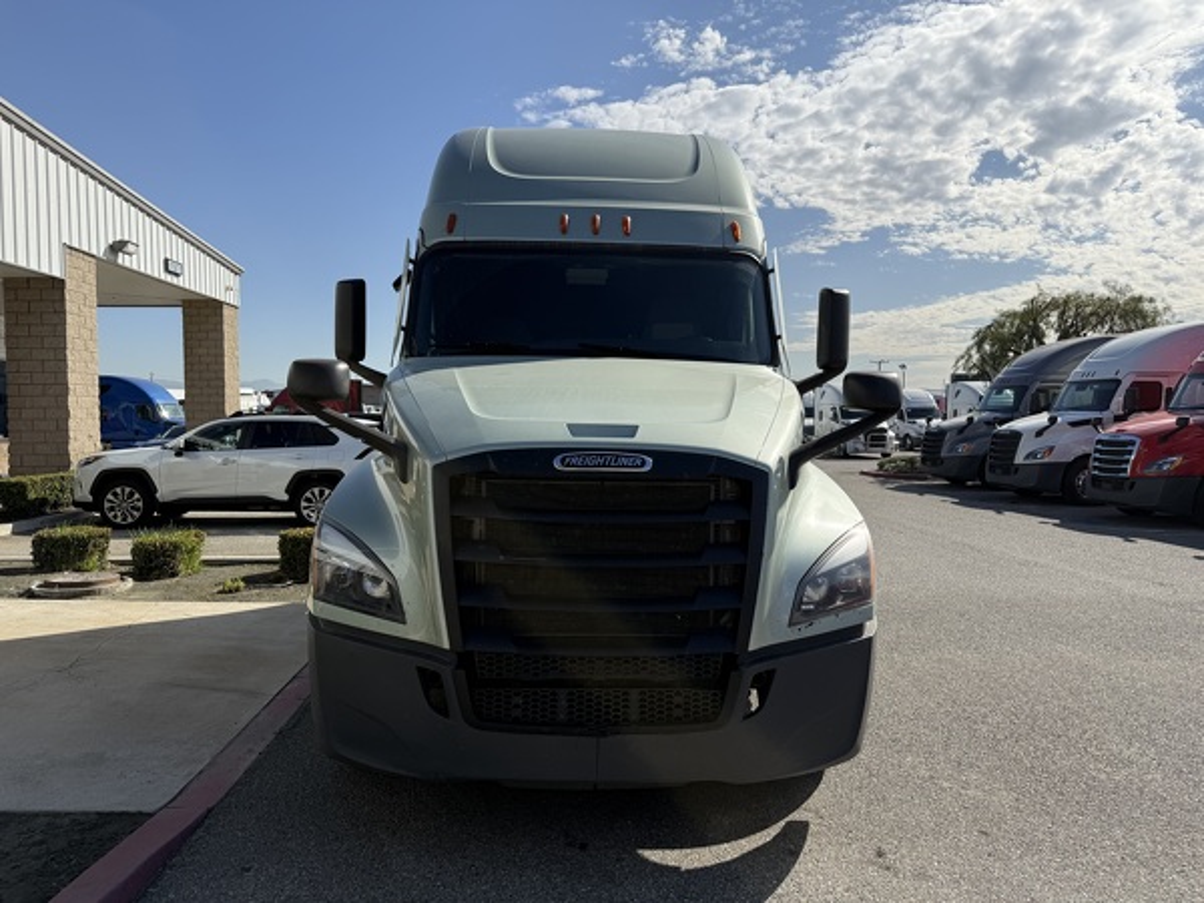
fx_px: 835
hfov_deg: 71.6
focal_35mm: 24
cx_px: 602
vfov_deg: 56.8
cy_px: 452
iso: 80
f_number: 1.78
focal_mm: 6.76
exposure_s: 1/6711
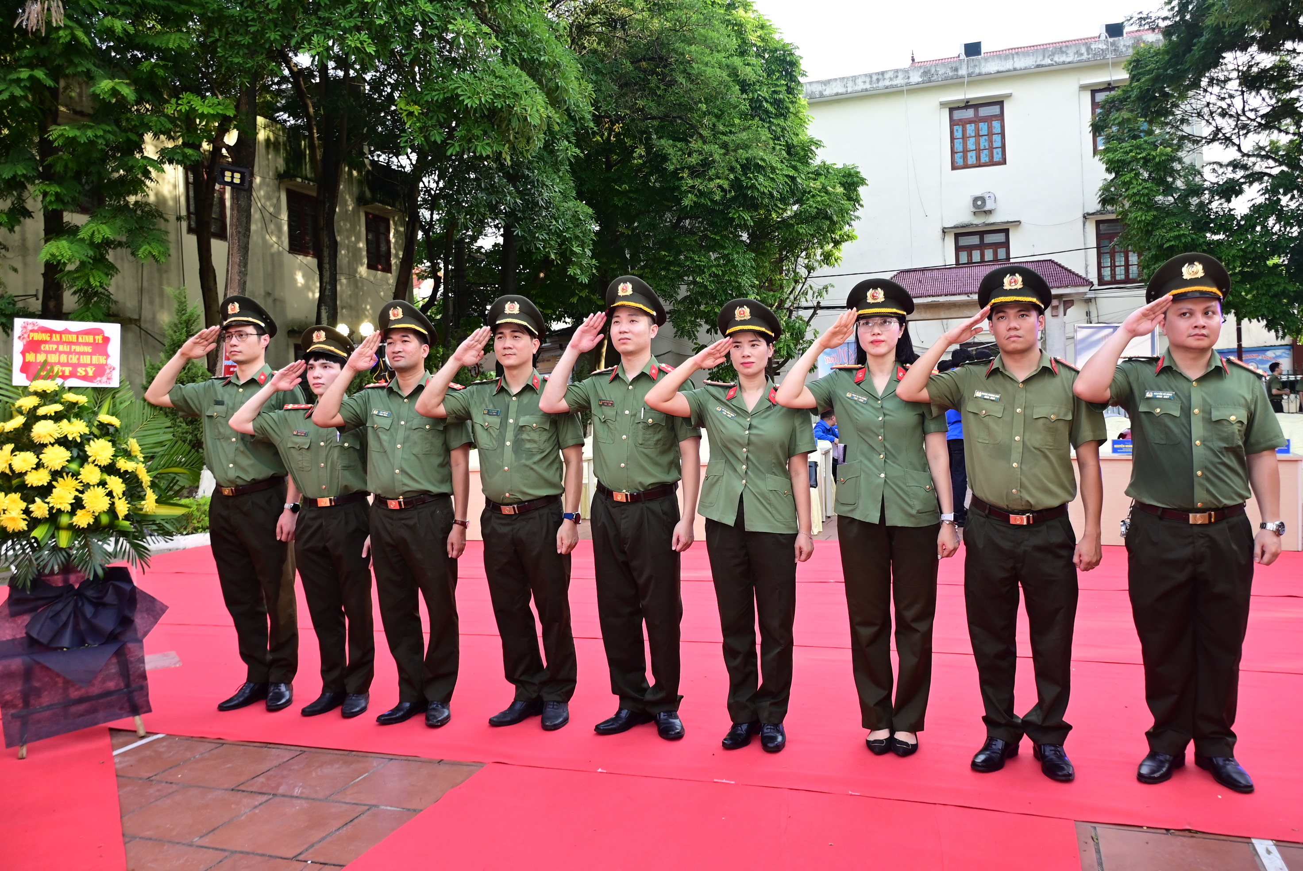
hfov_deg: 67.3
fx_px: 978
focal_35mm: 27
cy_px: 436
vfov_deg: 48.0
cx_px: 652
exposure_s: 1/250
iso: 250
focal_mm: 18
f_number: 4
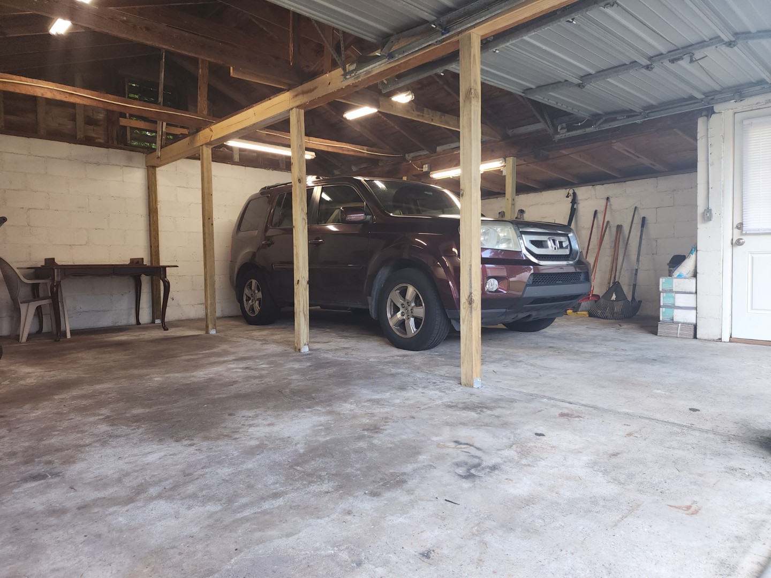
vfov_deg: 58.9
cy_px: 289
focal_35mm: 23
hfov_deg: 73.9
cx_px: 386
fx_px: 512
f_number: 1.8
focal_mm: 6.4
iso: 50
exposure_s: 1/60
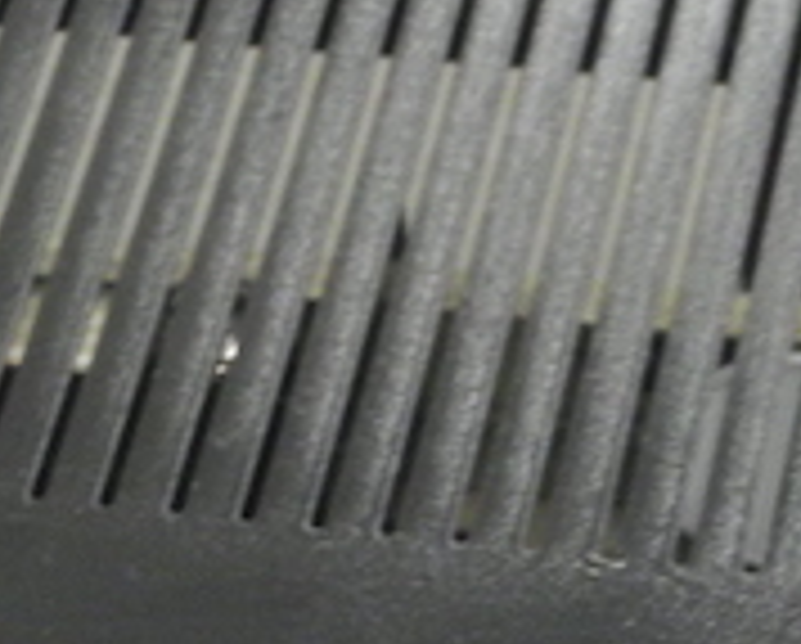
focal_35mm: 184
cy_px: 1162
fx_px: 4369
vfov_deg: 8.1
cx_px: 50
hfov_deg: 10.4
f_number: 3.2
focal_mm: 7.4
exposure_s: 1/23
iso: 400
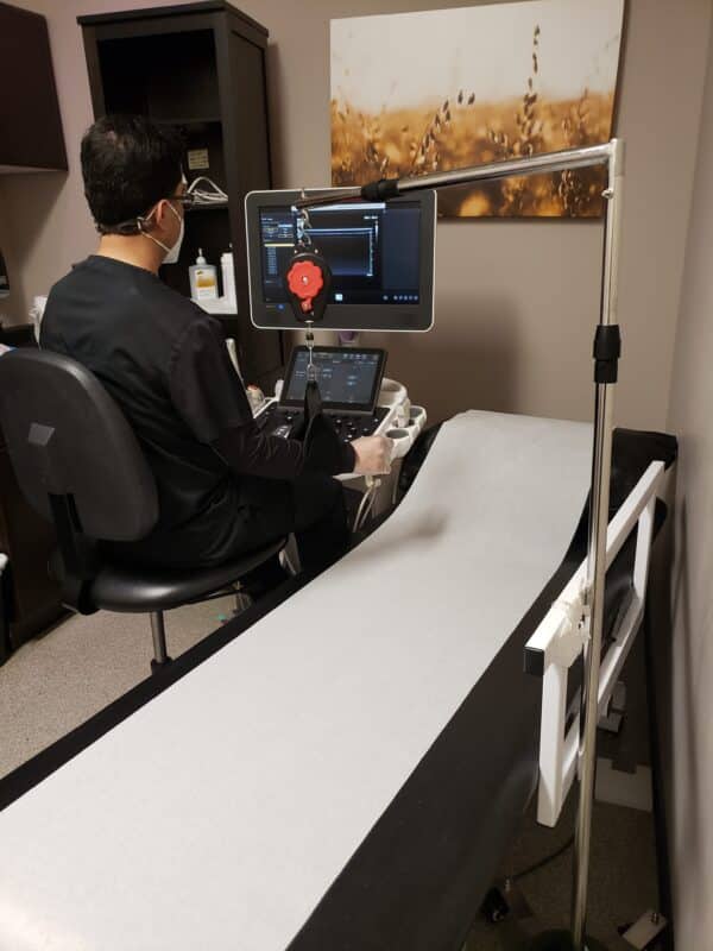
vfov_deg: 67.3
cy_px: 476
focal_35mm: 26
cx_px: 356
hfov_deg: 53.1
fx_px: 714
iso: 250
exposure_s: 1/60
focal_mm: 4.3
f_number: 1.5
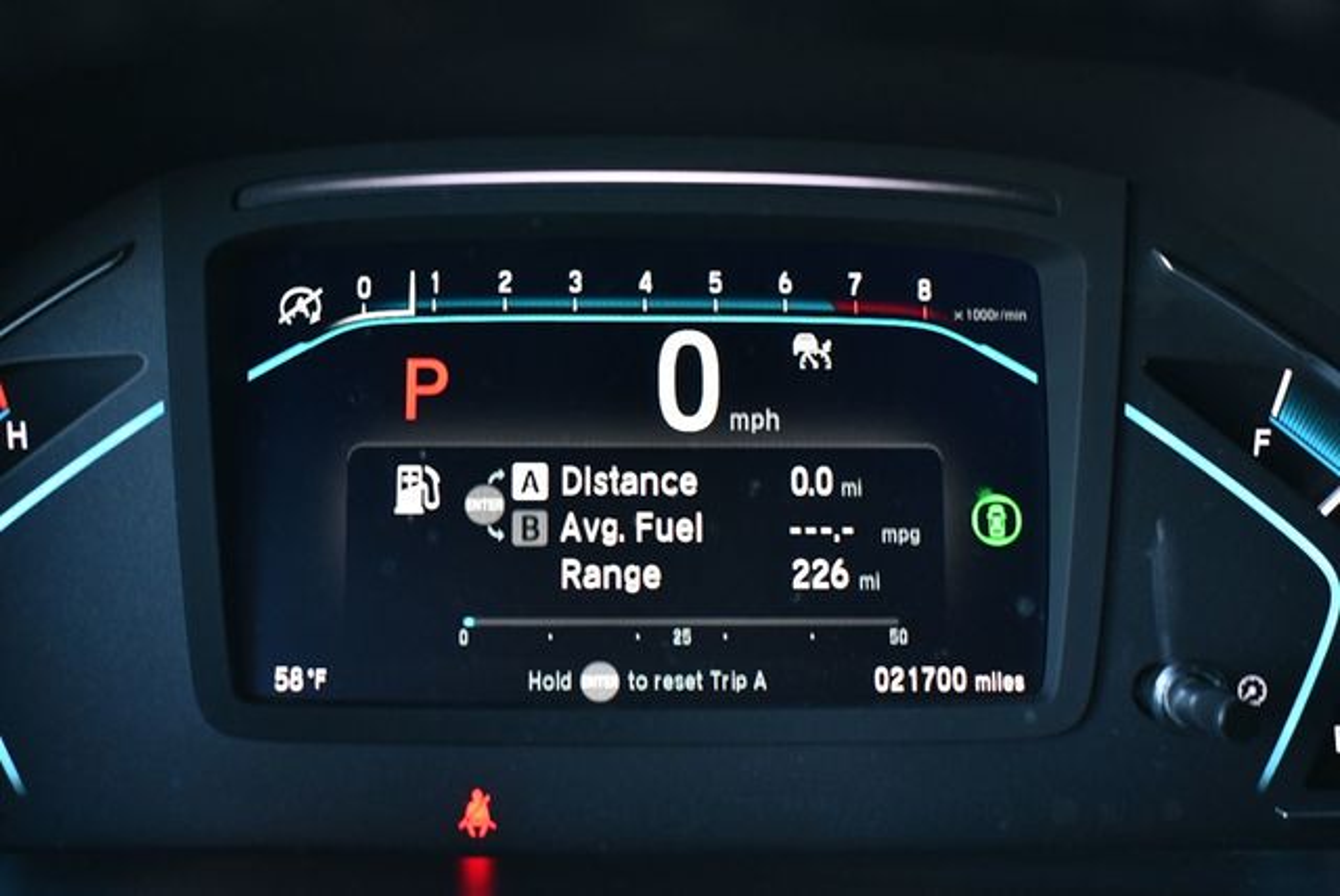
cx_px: 670
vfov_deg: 22.0
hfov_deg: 32.4
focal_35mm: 62
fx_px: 2310
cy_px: 448
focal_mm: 31
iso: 1400
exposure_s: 1/125
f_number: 4.2
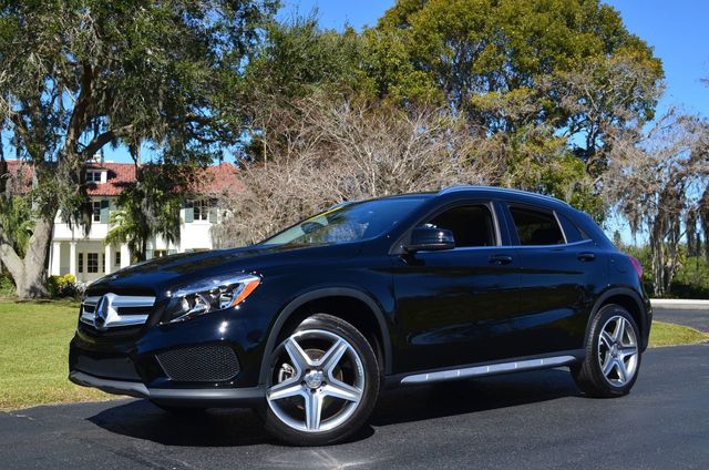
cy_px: 235
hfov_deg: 49.6
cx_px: 354
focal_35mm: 39
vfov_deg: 34.1
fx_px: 767
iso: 180
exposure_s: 1/125
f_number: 11
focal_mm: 26
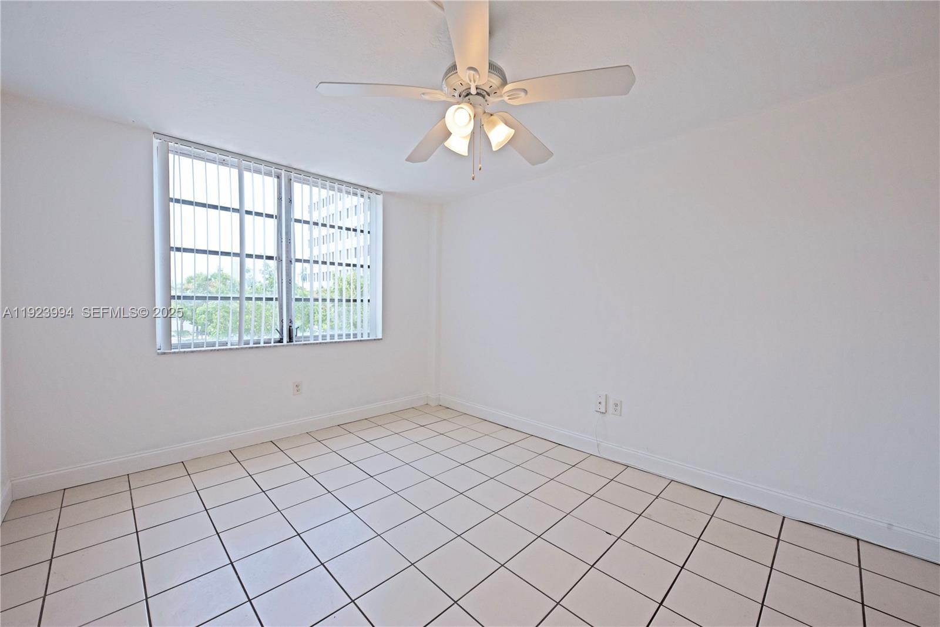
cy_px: 314
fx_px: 366
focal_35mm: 14
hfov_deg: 104.2
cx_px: 470
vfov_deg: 81.2
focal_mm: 14
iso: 360
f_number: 8
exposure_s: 1/250
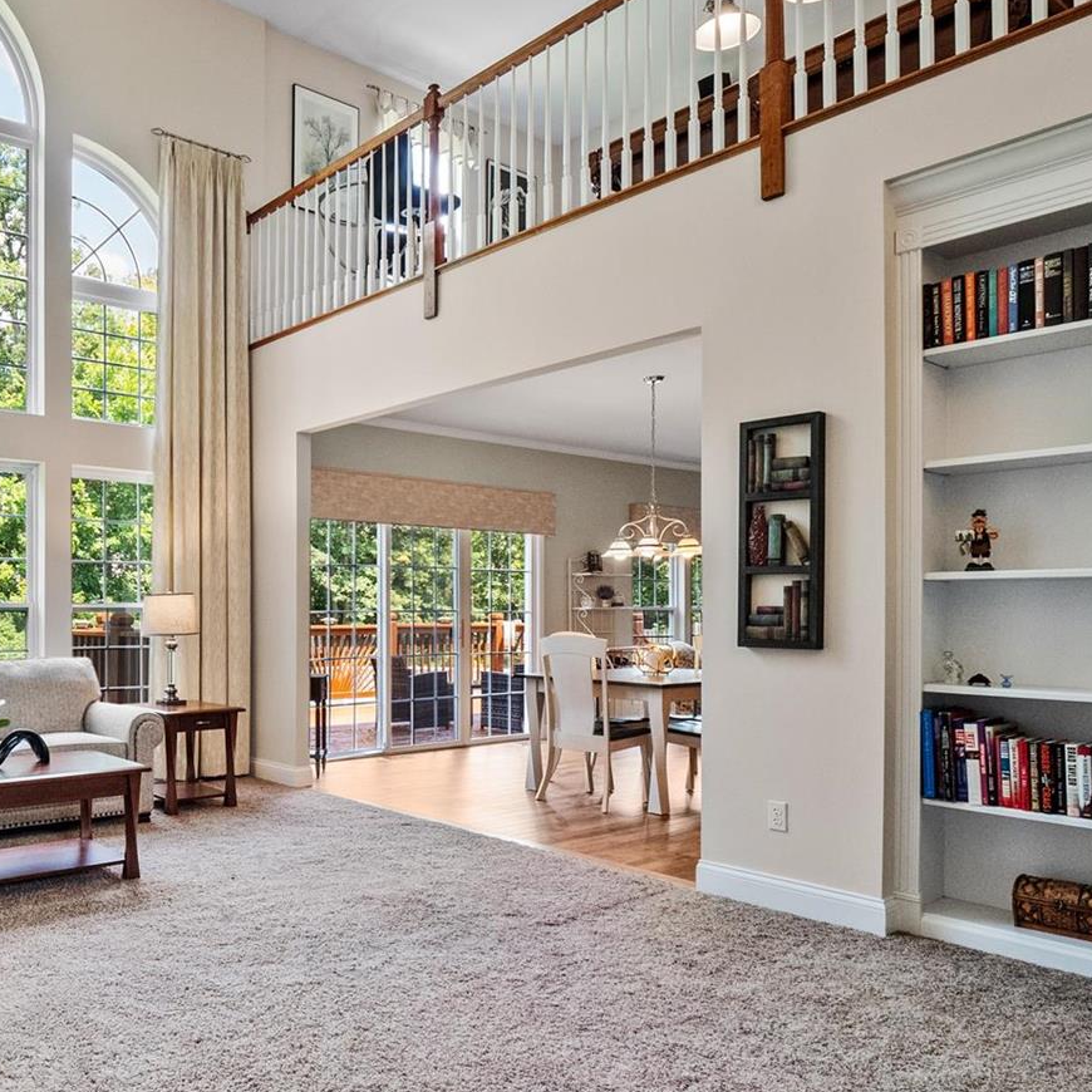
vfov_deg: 62.6
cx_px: 241
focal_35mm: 25
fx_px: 892
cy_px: 624
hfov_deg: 58.8
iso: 400
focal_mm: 8
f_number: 8
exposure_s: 1/13
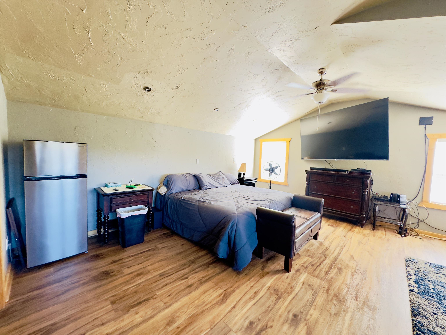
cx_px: 223
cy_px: 168
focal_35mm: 14
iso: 500
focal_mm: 2.22
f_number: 2.2
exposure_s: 1/60
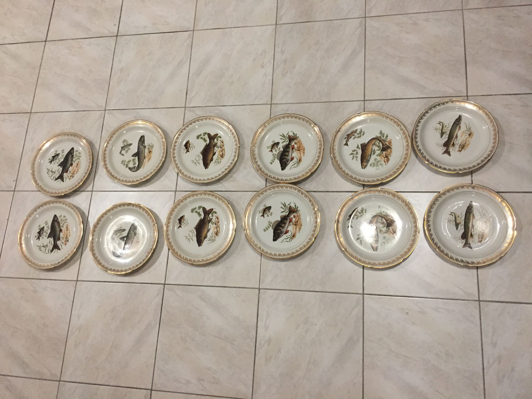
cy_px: 200
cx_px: 266
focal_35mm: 29
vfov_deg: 48.2
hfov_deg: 61.7
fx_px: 446
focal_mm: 4.15
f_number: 2.2
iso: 320
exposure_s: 1/33
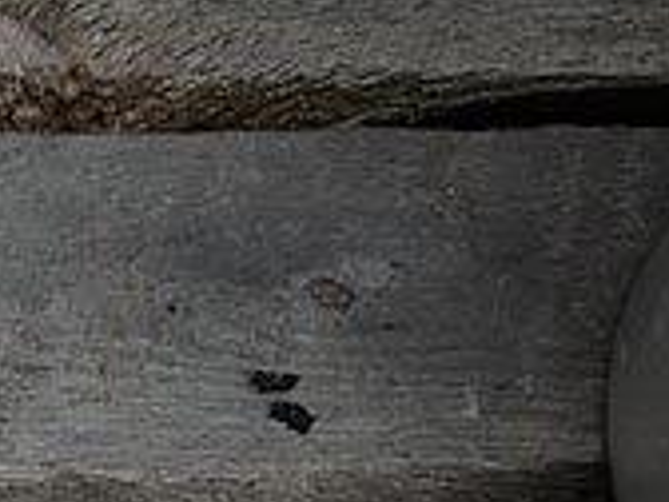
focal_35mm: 103
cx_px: -530
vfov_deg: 13.2
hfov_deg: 16.2
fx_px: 1991
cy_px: 853
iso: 100
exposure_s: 1/200
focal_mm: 4.8
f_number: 4.5
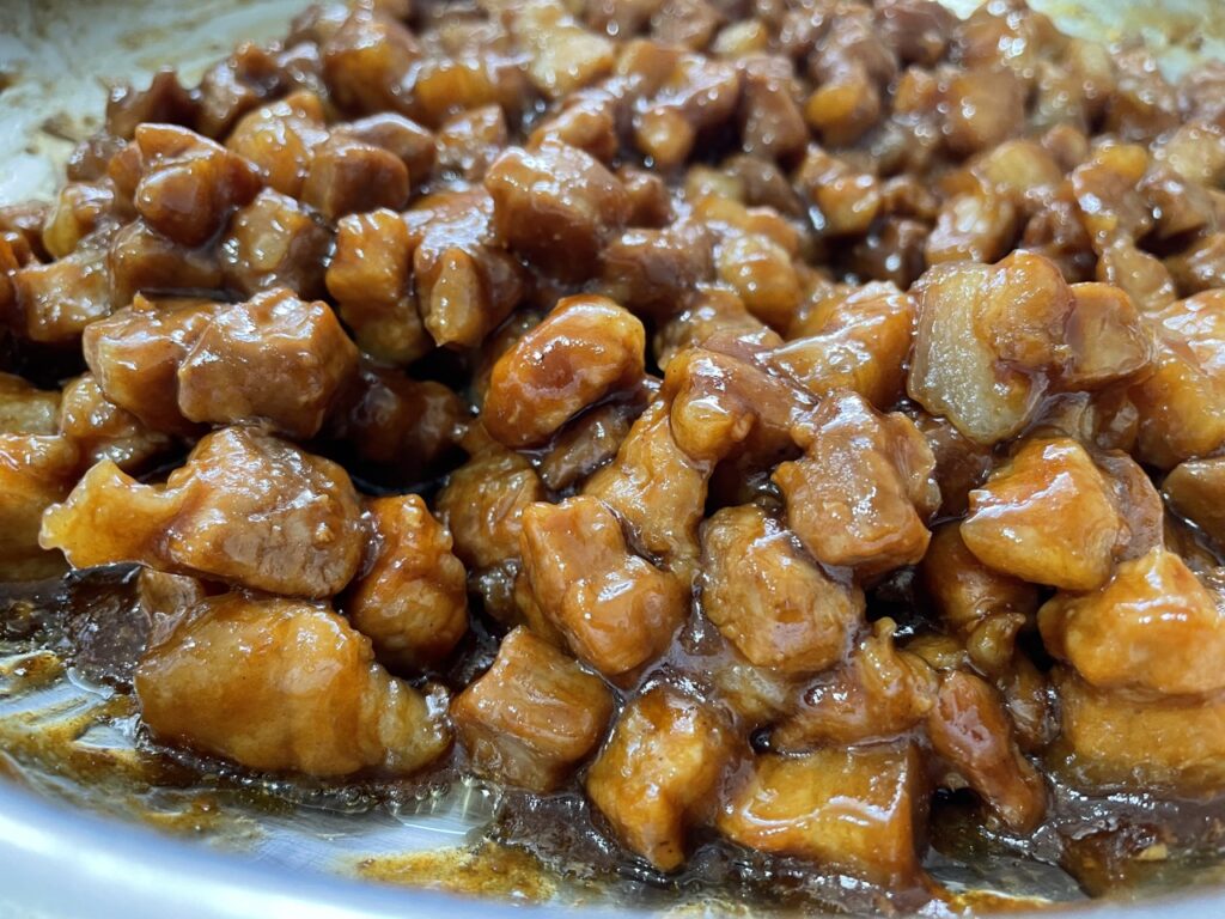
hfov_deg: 67.3
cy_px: 460
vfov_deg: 53.1
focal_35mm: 26
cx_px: 612
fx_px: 920
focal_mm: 4.2
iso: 250
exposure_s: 1/60
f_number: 1.6
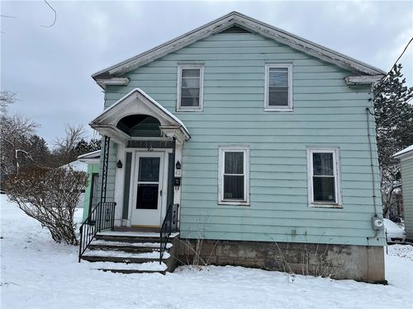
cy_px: 154
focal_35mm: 26
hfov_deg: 67.3
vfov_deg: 53.1
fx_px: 310
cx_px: 206
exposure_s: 1/2825
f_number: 1.6
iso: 50
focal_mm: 5.1
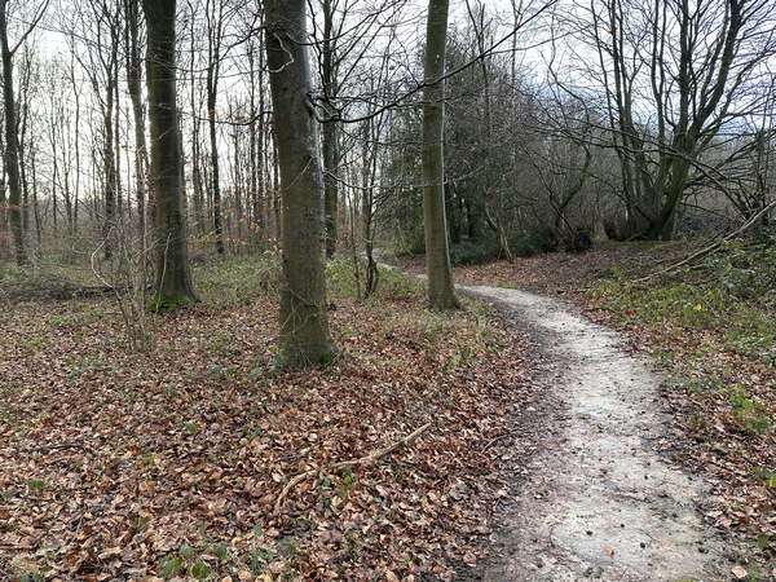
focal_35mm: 24
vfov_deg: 56.8
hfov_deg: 71.6
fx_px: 538
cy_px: 291
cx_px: 388
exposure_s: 1/171
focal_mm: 6.86
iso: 80
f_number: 1.78
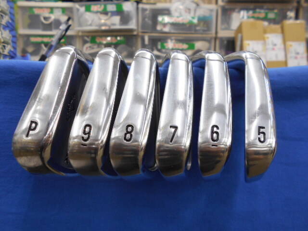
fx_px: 231
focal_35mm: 26
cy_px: 116
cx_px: 154
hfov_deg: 67.3
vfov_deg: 53.1
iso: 140
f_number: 3.2
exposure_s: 1/30
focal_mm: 4.6
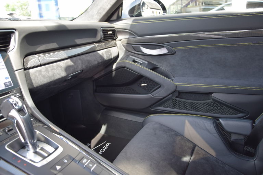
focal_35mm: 52
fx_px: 384
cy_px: 88
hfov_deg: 37.9
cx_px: 132
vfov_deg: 25.8
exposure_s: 1/100
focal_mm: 35
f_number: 5
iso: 400
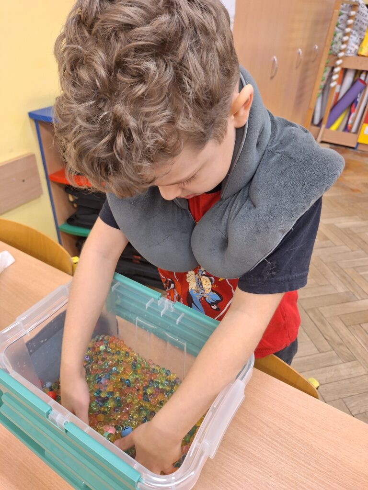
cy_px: 245
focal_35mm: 23
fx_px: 326
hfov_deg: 58.9
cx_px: 184
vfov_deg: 73.9
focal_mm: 5.54
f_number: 1.8
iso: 160
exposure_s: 1/50
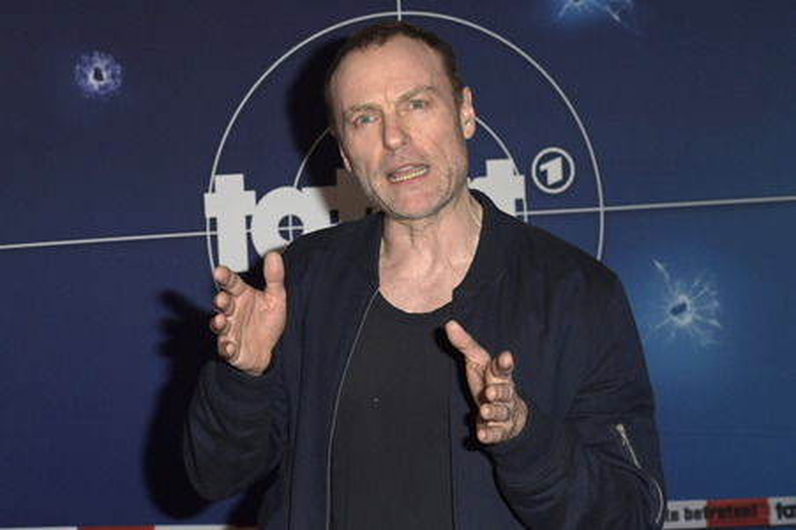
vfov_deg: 20.9
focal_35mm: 65
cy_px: 265
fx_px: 1436
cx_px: 398
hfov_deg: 31.0
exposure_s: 1/250
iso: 640
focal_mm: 65
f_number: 5.6
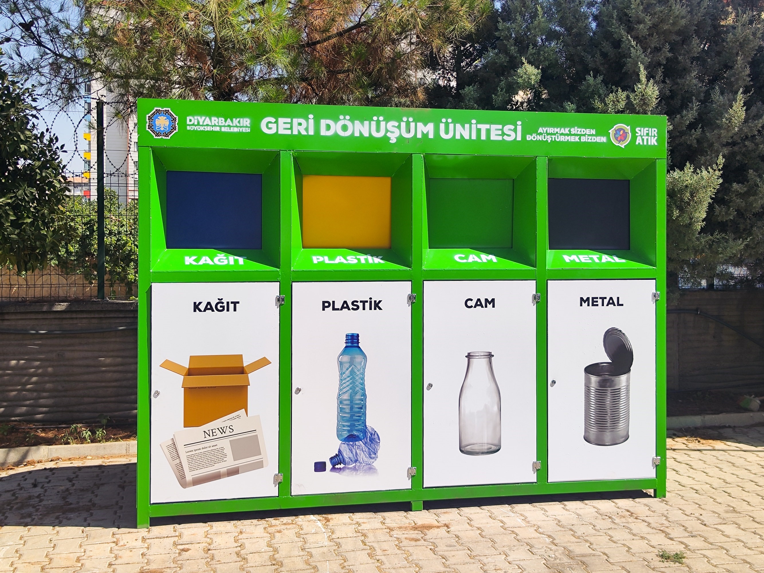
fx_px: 508
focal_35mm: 23
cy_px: 286
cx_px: 382
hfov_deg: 73.9
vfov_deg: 58.9
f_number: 1.69
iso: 50
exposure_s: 1/926
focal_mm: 7.01
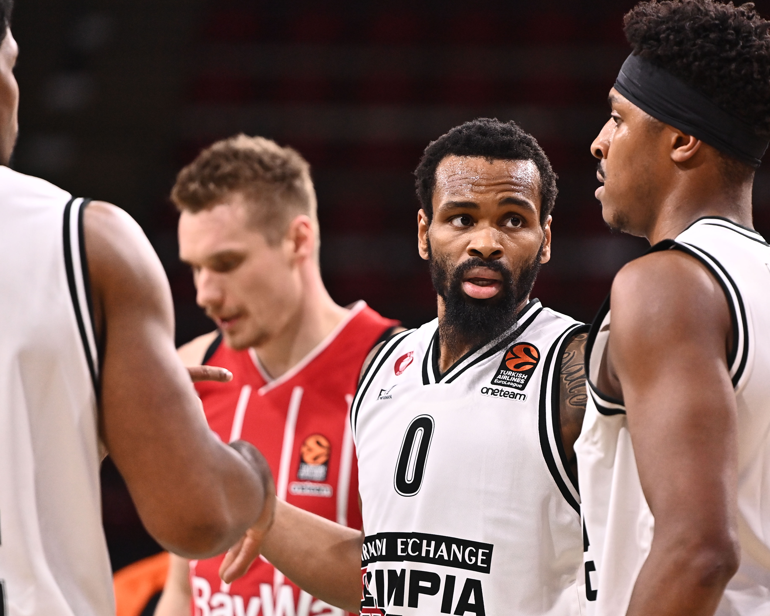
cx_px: 473
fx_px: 8249
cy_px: 316
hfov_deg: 5.3
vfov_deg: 4.3
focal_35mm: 362
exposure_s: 1/1250
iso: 2500
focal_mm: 300
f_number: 4
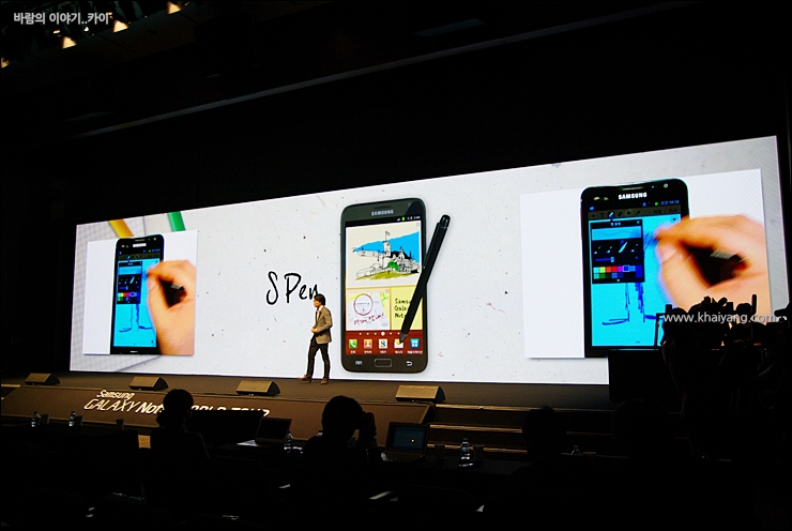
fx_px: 661
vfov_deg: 43.8
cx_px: 396
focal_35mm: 30
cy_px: 266
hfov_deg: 61.8
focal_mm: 20
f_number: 2.8
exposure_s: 1/200
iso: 400
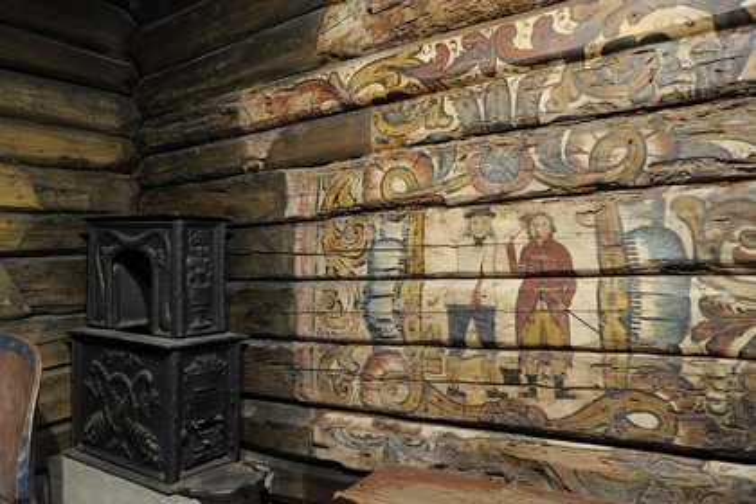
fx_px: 588
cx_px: 378
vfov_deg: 46.4
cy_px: 252
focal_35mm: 28
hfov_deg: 65.5
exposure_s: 1/10
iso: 1600
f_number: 4
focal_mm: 28
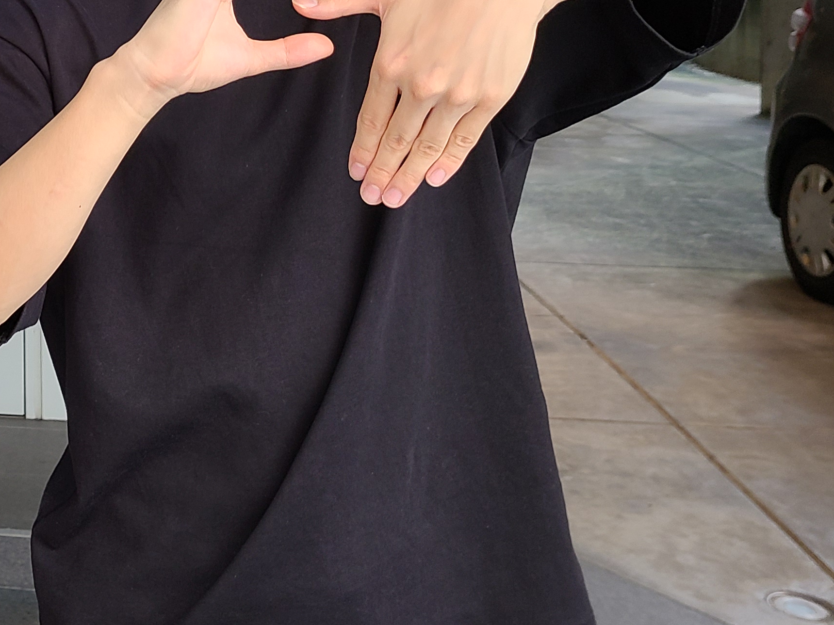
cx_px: -123
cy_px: -4
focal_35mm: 61
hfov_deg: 28.3
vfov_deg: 23.0
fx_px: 1470
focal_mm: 5.4
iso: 50
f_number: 1.8
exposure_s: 1/50
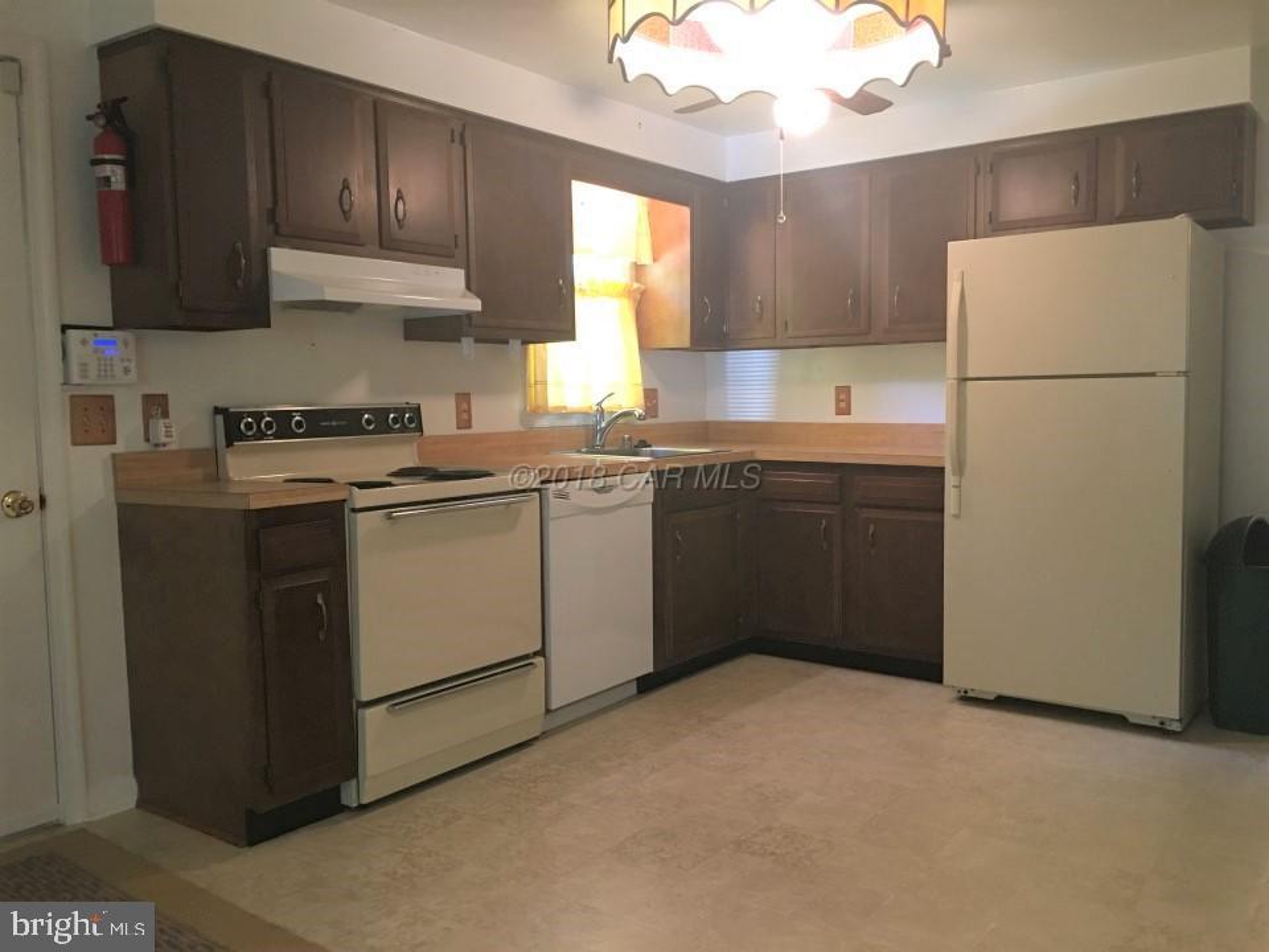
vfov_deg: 48.2
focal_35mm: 29
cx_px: 634
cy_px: 476
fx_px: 1063
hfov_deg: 61.7
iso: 80
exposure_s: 1/15
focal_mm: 4.15
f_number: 2.2
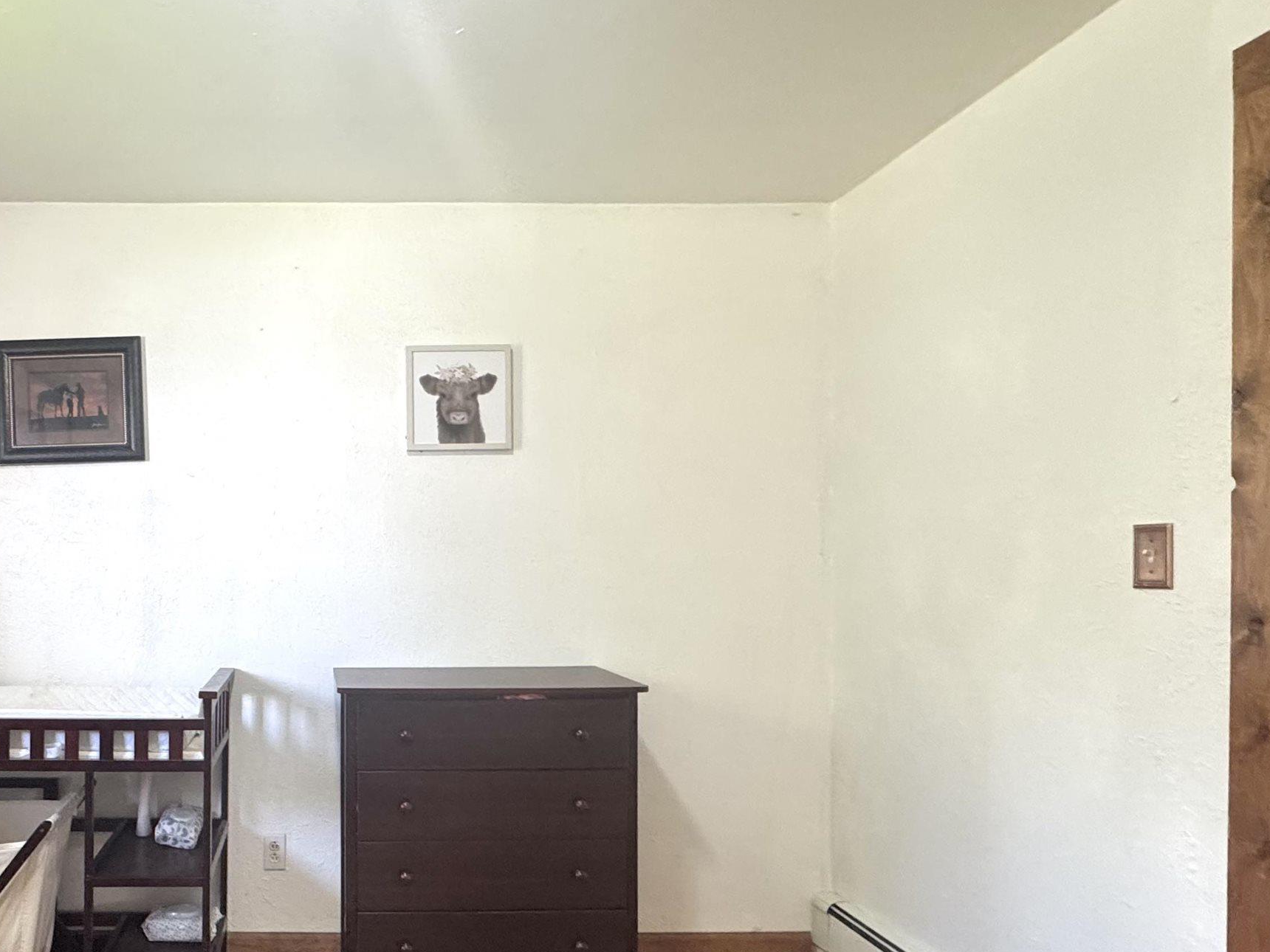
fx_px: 917
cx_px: 333
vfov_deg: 54.5
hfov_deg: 65.6
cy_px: 572
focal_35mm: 25
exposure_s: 1/120
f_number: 2.2
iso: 320
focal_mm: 2.22
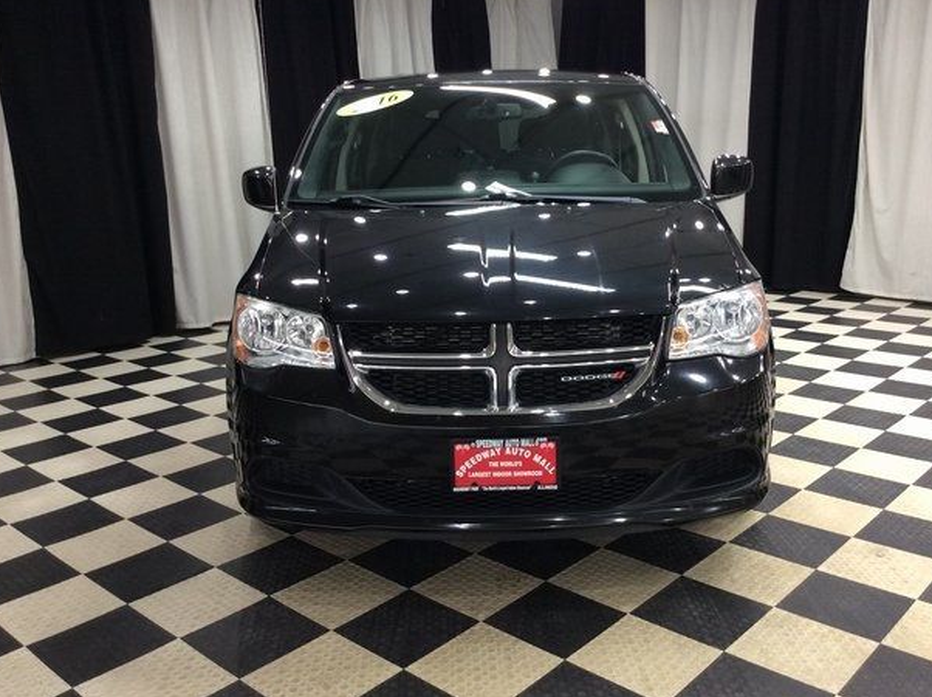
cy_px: 331
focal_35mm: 34
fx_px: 914
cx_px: 485
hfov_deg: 54.0
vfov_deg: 41.7
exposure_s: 1/25
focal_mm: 3.3
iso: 64
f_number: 2.4
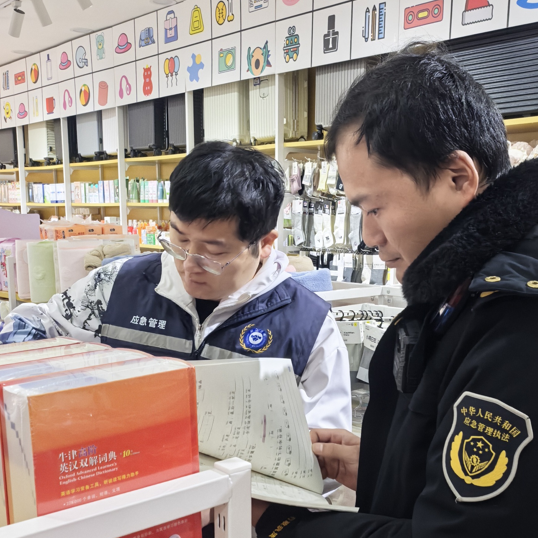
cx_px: 311
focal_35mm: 42
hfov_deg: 39.9
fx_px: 739
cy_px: 334
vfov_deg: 39.8
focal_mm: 6.98
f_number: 4
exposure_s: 1/680
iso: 3200
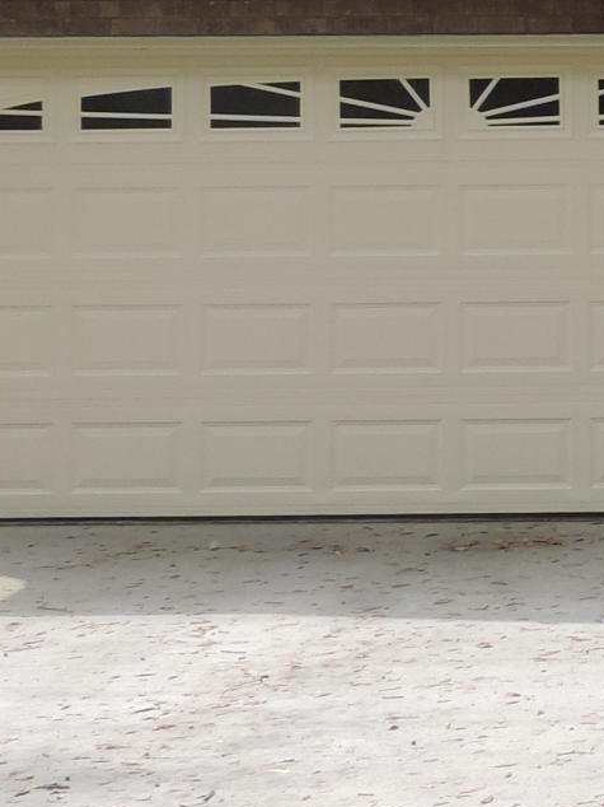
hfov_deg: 9.6
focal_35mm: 142
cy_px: 108
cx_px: 1266
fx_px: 3306
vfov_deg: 13.8
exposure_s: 1/500
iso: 80
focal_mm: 5.3
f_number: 3.1
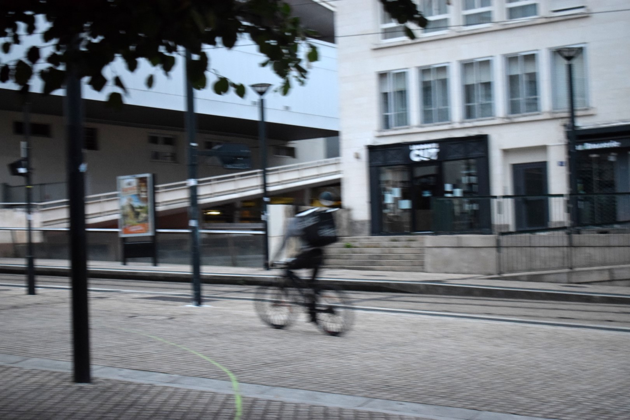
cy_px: 210
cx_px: 315
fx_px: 1050
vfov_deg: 22.6
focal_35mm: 60
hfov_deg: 33.4
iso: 3200
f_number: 5
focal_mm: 40
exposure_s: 1/10
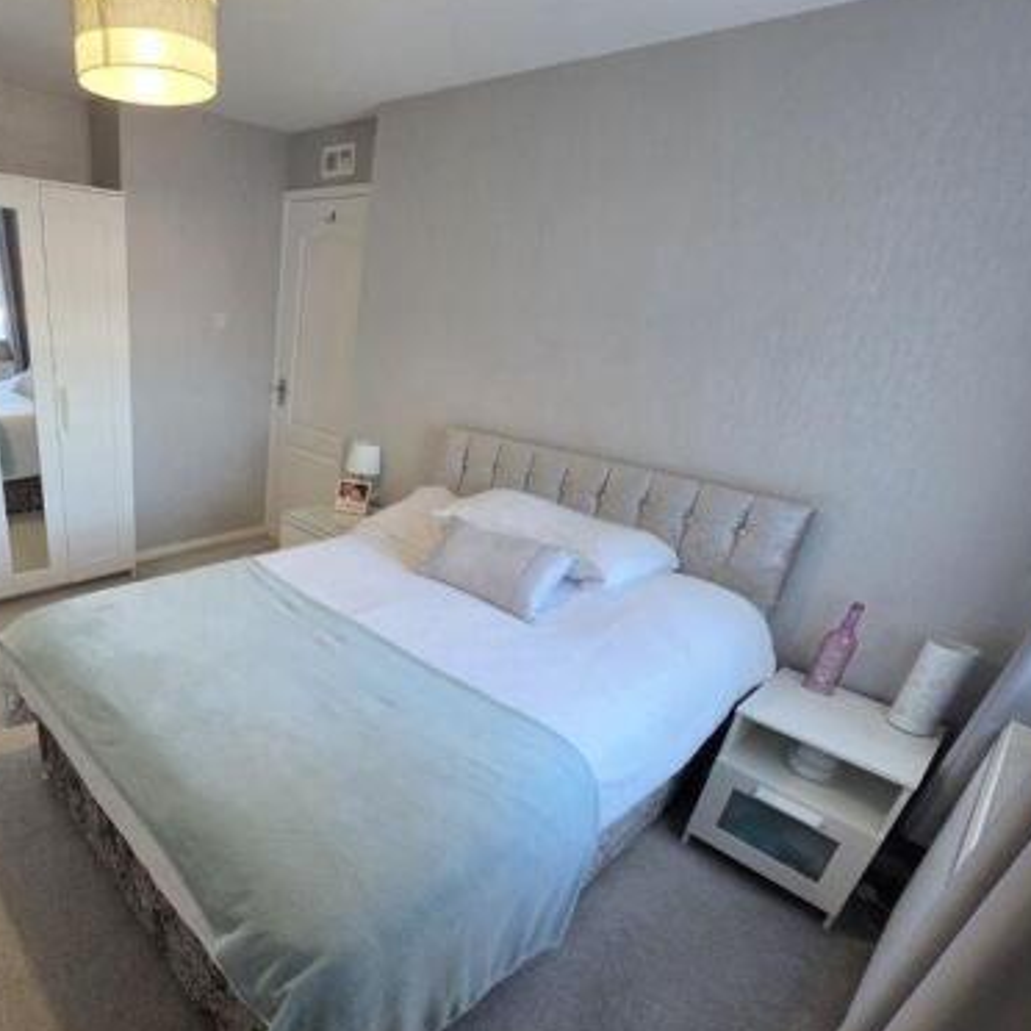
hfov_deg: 75.8
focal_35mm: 18
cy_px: 586
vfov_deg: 80.3
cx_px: 279
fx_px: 607
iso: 250
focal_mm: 2.2
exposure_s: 1/101
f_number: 1.9
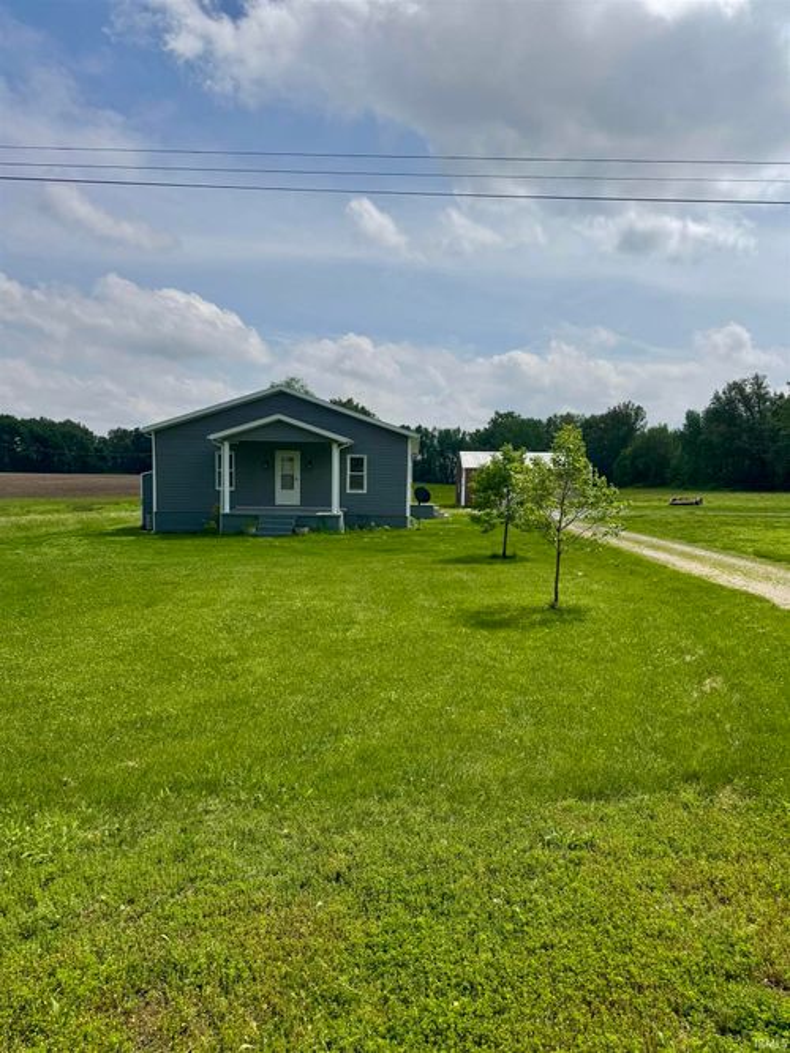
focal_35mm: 24
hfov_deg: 56.8
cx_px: 395
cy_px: 526
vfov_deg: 71.6
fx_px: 731
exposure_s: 1/10417
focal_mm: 6.76
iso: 80
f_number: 1.78
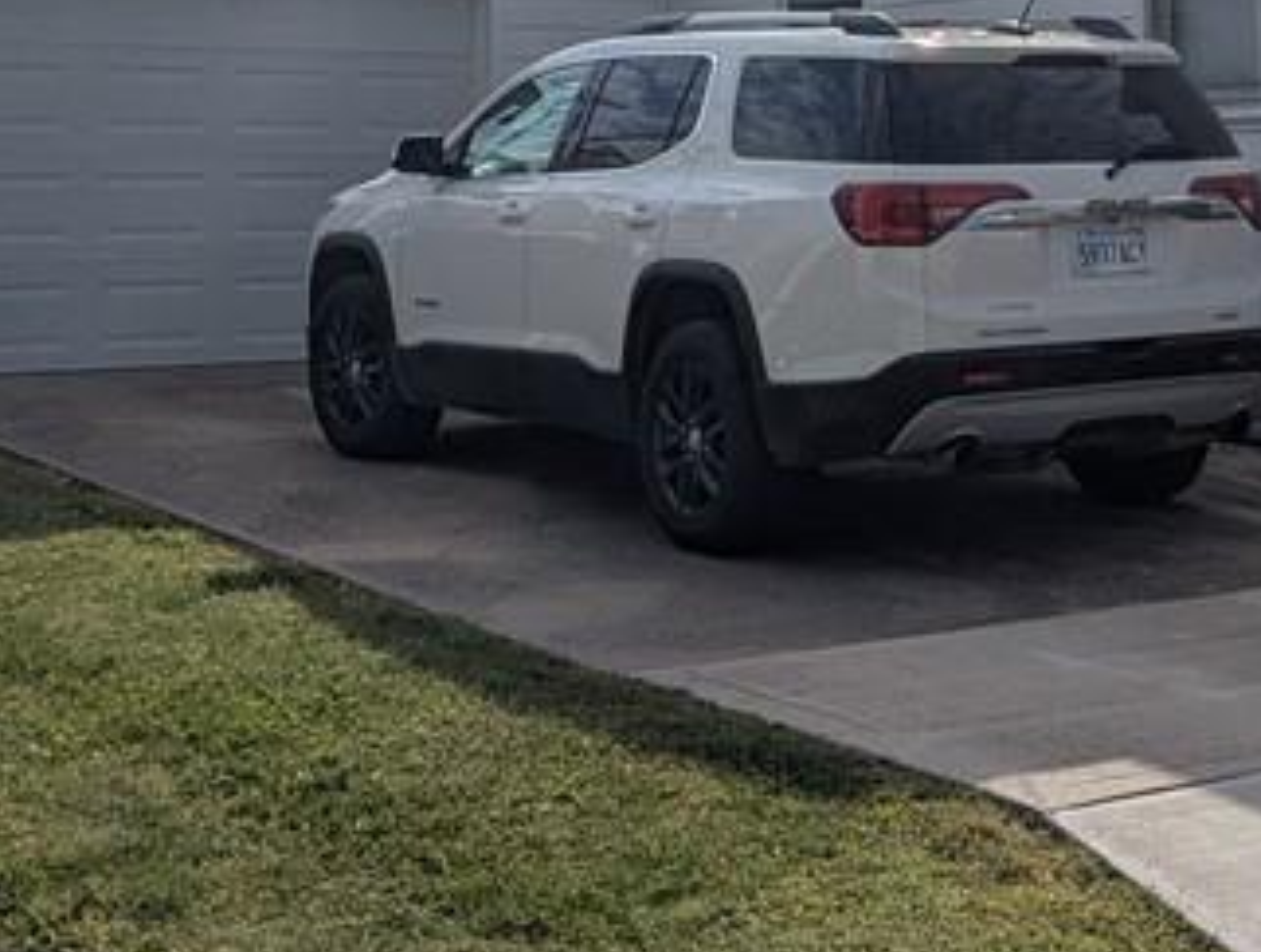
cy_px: 106
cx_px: 1294
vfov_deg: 19.1
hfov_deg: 24.3
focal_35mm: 76
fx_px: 2775
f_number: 1.85
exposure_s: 1/14085
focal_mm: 6.81
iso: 48
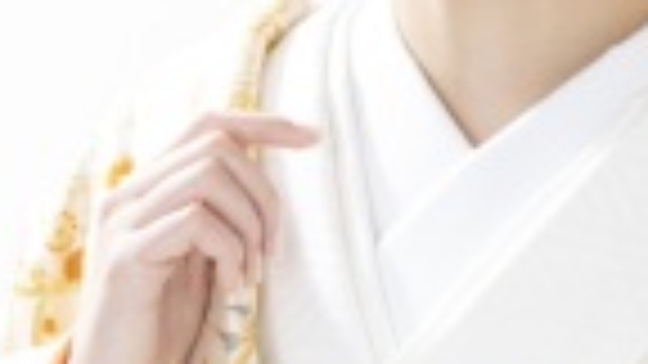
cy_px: 211
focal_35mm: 175
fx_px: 3007
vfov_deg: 6.9
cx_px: 508
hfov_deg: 12.3
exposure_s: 1/200
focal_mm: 50
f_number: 4.5
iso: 200
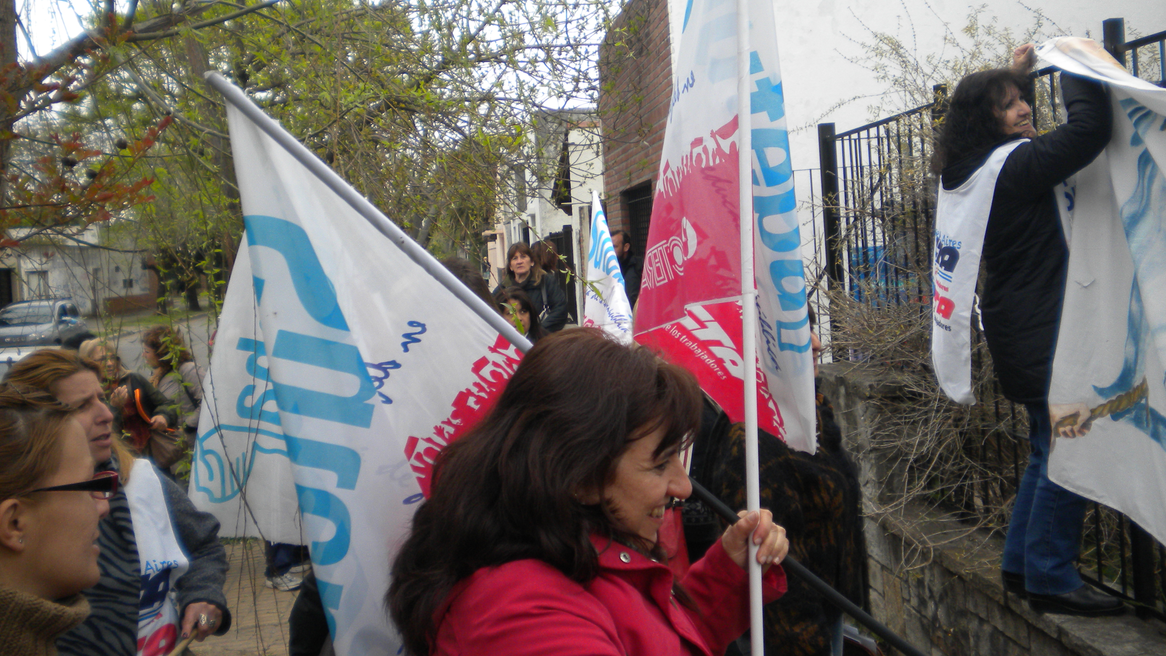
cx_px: 594
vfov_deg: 30.4
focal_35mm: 39
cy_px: 277
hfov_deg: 51.6
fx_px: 1206
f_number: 3.1
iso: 100
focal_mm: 6.3
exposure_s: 1/500
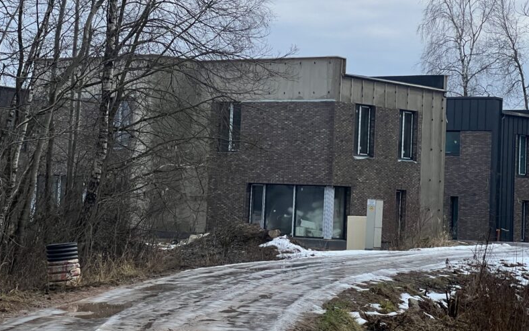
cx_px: 260
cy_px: 97
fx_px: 1529
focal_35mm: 106
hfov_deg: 19.6
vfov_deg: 12.3
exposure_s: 1/99
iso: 200
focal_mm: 9
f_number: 2.8
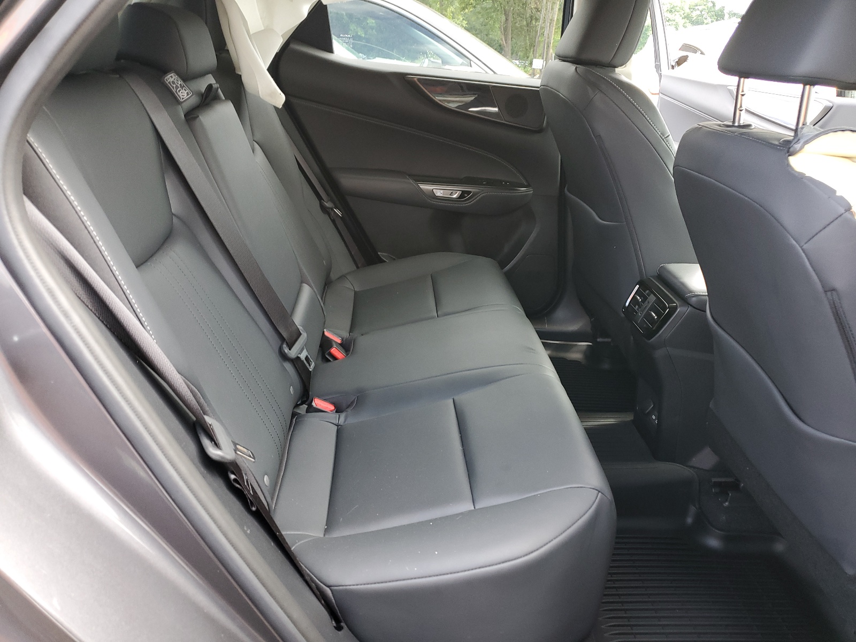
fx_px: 643
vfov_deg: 53.1
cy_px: 321
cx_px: 428
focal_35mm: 26
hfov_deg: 67.3
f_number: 1.5
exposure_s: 1/120
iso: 88
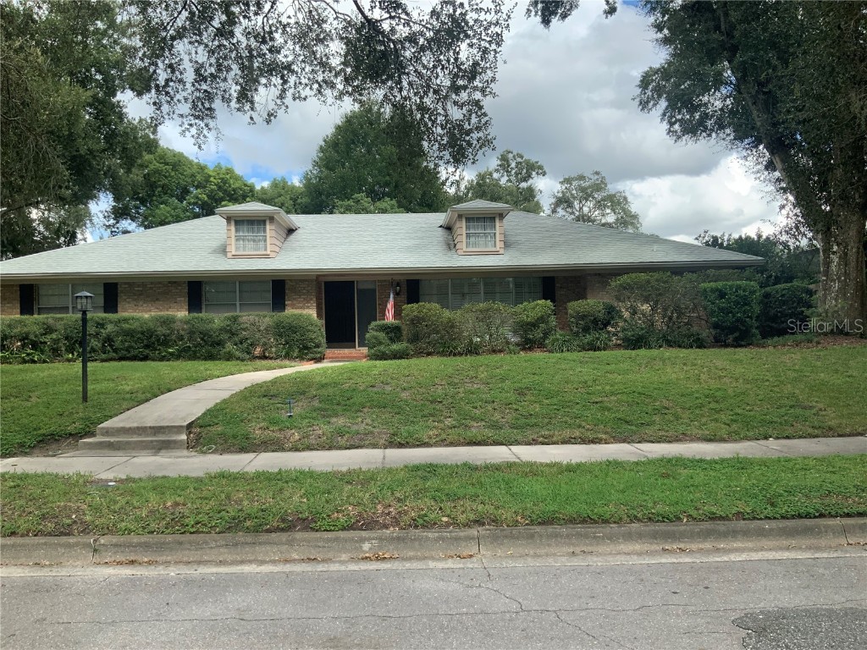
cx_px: 434
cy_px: 325
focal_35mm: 29
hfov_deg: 61.7
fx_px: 726
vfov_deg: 48.2
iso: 16
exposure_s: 1/1035
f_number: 1.8
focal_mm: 3
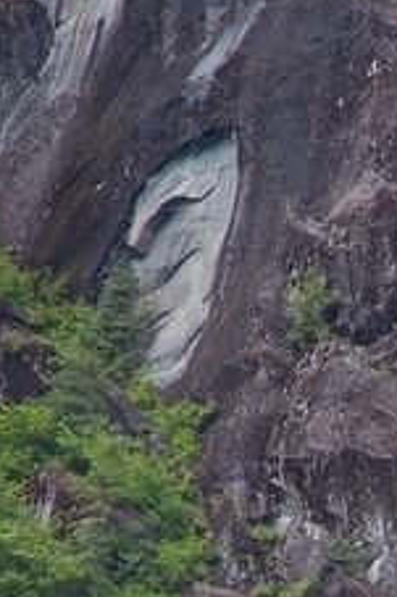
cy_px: 1107
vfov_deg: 3.0
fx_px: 11232
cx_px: 799
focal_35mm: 678
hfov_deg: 2.0
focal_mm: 120
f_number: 4
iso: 250
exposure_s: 1/250
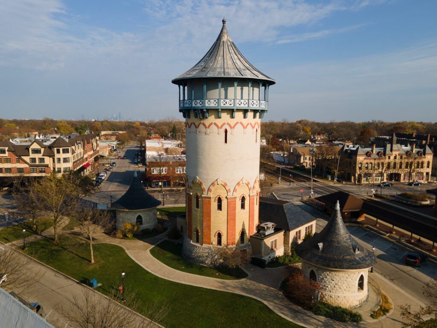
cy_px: 164
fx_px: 303
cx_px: 218
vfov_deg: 56.8
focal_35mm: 24
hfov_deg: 71.6
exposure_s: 1/60
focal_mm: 4.5
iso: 100
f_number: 2.8
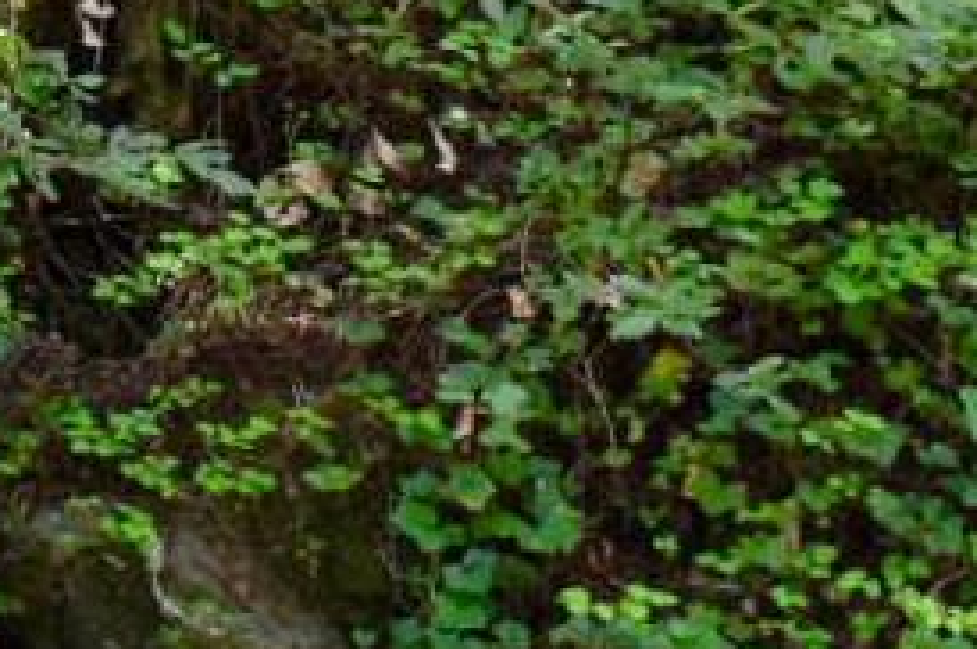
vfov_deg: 8.8
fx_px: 4012
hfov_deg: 13.4
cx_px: -285
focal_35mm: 148
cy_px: -578
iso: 800
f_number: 3.5
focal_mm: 18
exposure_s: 1/160
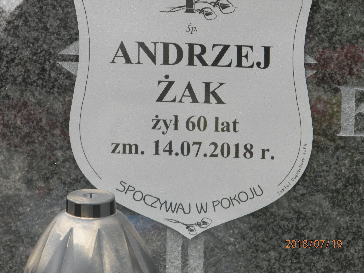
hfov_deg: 5.9
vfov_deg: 4.4
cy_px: 136
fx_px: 3523
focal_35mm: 335
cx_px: 182
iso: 160
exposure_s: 1/200
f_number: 5.6
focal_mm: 59.8
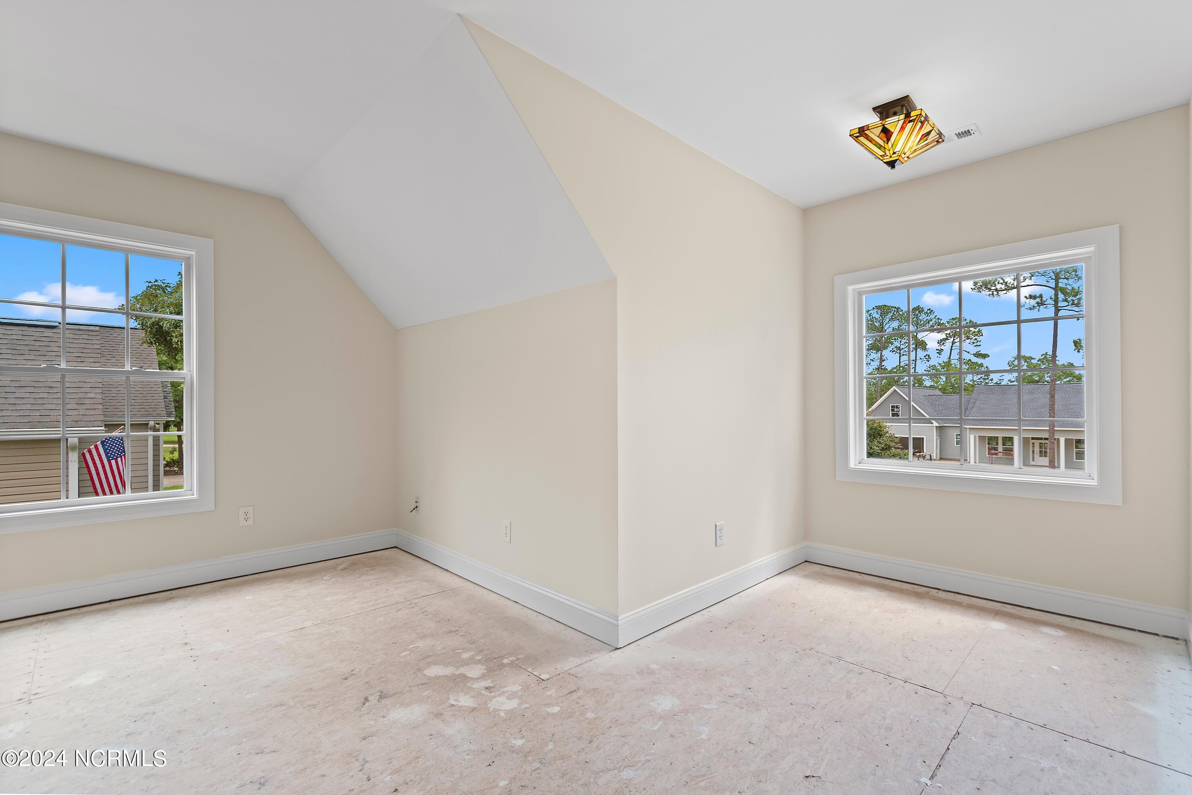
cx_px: 596
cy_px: 398
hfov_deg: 100.4
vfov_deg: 77.3
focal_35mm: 15
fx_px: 497
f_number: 4.5
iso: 100
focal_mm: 10
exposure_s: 1/6
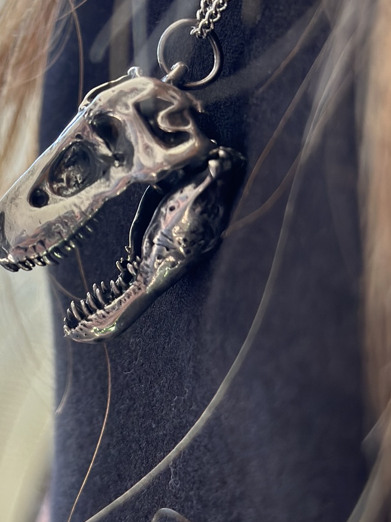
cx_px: 162
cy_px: 220
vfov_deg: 21.3
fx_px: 1386
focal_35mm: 92
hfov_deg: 16.0
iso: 125
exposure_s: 1/107
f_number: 1.78
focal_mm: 6.86
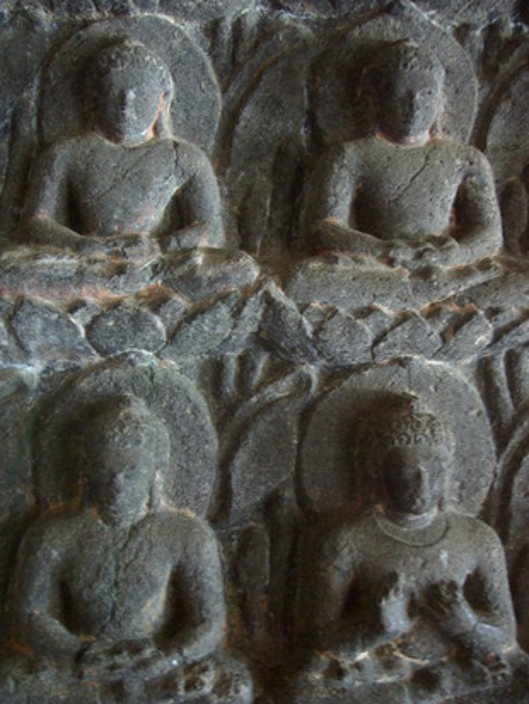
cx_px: 271
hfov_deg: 37.2
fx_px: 785
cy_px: 373
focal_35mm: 39
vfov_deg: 48.3
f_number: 4
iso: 800
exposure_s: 1/3.33
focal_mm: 23
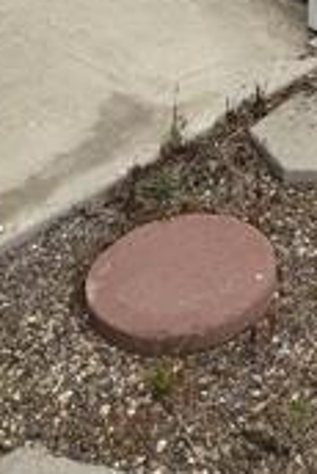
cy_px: -350
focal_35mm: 93
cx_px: 334
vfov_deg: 18.0
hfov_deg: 14.4
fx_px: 1226
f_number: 1.78
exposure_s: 1/3584
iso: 80
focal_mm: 6.76
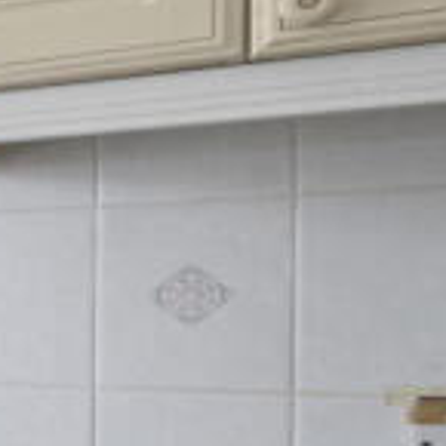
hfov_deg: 10.3
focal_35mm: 84
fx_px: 1224
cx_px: -1027
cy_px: 346
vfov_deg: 20.4
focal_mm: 14
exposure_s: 2.5
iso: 200
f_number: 16
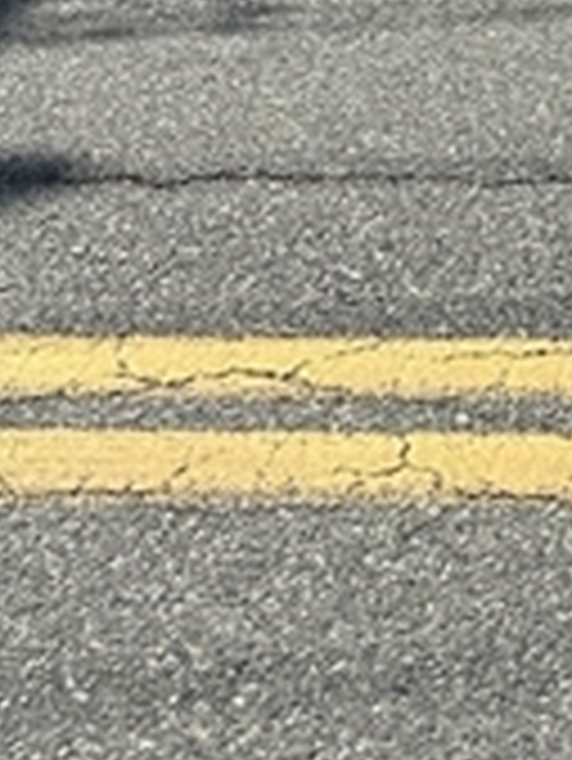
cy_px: -931
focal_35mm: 109
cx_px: 793
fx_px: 2398
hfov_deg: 13.0
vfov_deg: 14.0
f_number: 1.78
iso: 80
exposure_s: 1/3861
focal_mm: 6.86
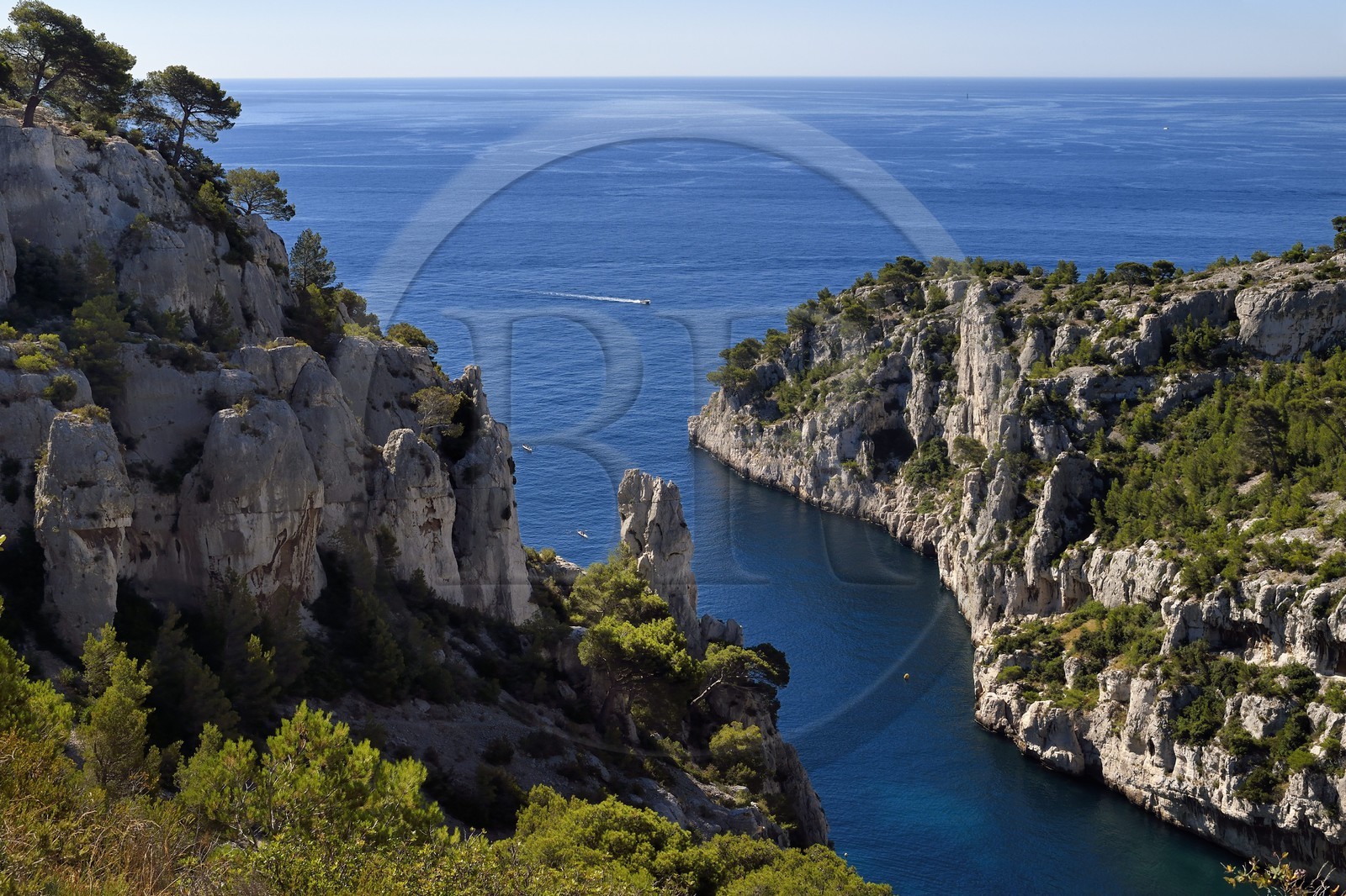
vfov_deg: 28.1
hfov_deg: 41.1
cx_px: 673
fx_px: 1794
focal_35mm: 48
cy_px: 448
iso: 200
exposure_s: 1/250
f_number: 16
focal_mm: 48
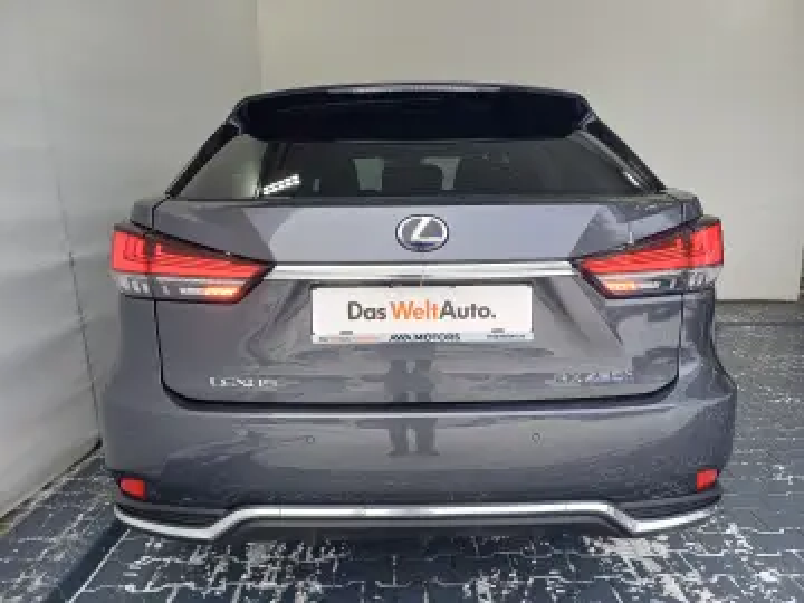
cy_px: 302
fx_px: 581
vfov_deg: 54.9
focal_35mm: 25
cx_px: 402
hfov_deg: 69.4
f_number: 1.8
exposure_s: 1/207
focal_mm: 4.65
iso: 50
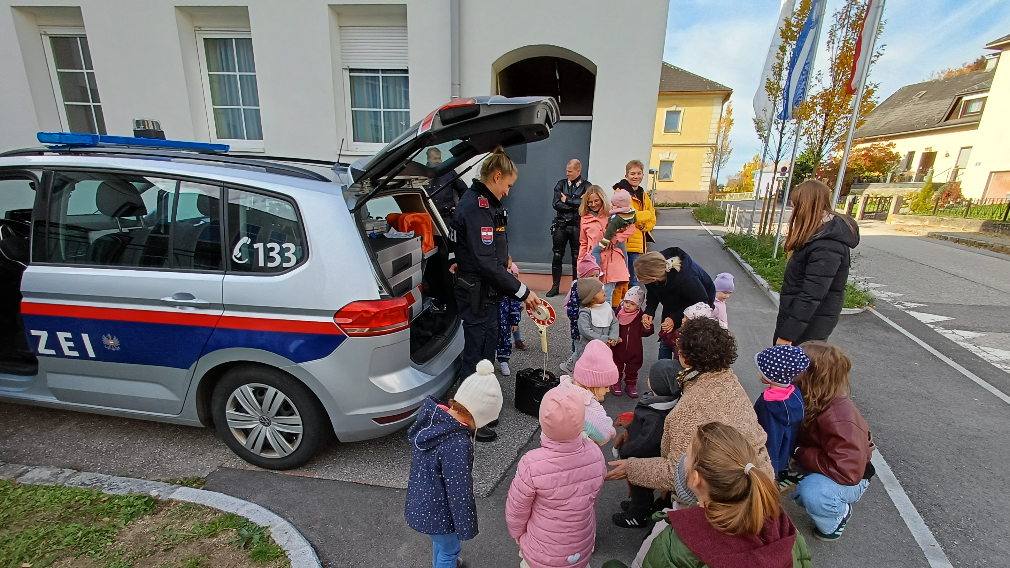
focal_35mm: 18
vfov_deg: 60.3
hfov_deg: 92.6
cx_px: 520
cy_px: 351
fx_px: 482
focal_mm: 1.64
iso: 40
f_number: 2.2
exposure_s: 1/445
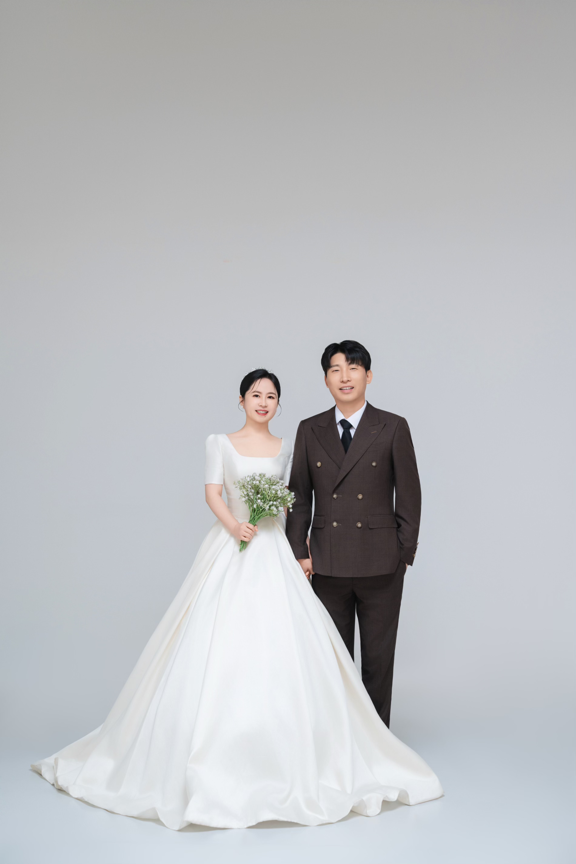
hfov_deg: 24.6
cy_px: 432
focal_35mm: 55
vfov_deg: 36.3
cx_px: 288
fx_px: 1320
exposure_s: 1/100
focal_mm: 55
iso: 250
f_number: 3.5
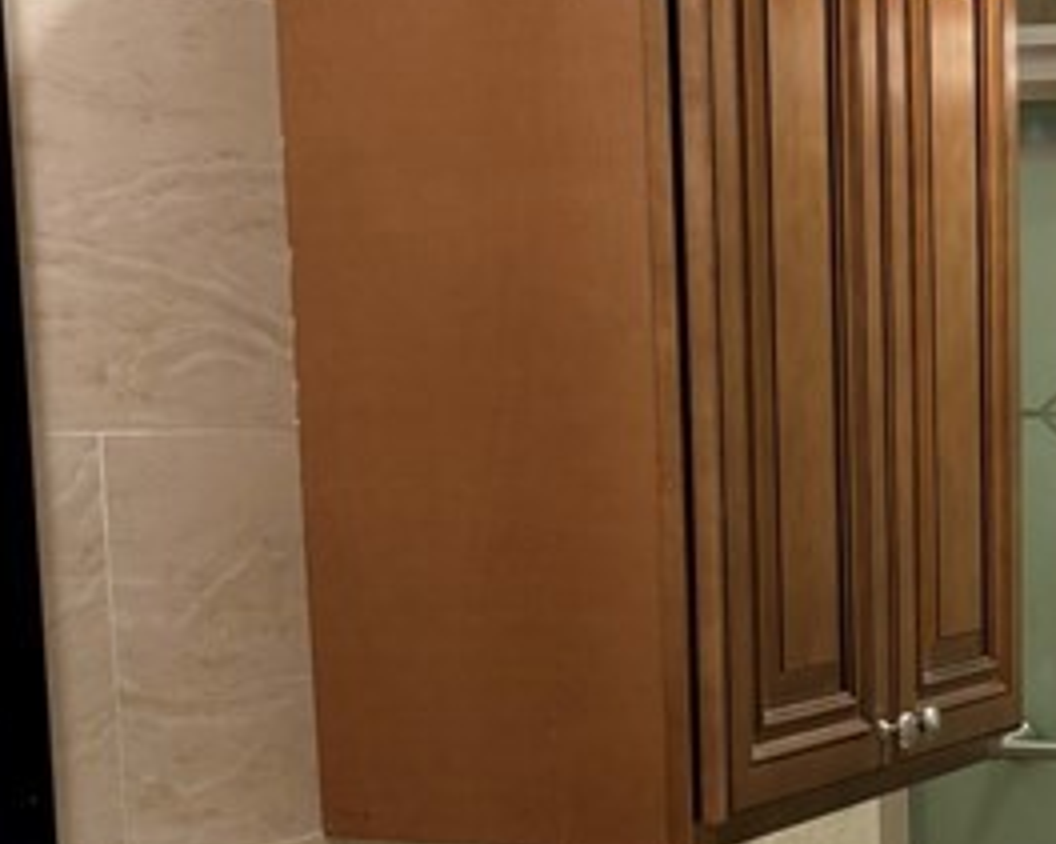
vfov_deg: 16.5
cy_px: 840
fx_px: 2843
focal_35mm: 91
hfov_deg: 20.0
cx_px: 1196
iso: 160
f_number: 1.78
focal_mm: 6.76
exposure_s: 1/60
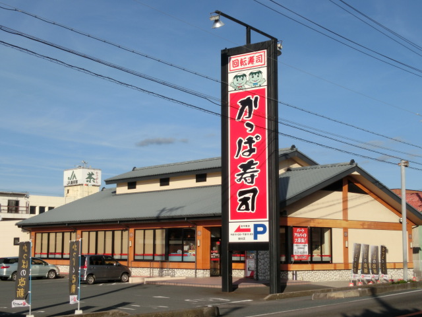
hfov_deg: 33.8
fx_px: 695
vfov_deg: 25.7
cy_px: 158
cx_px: 211
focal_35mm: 57
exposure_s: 1/160
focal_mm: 10.11
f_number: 11.4
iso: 80
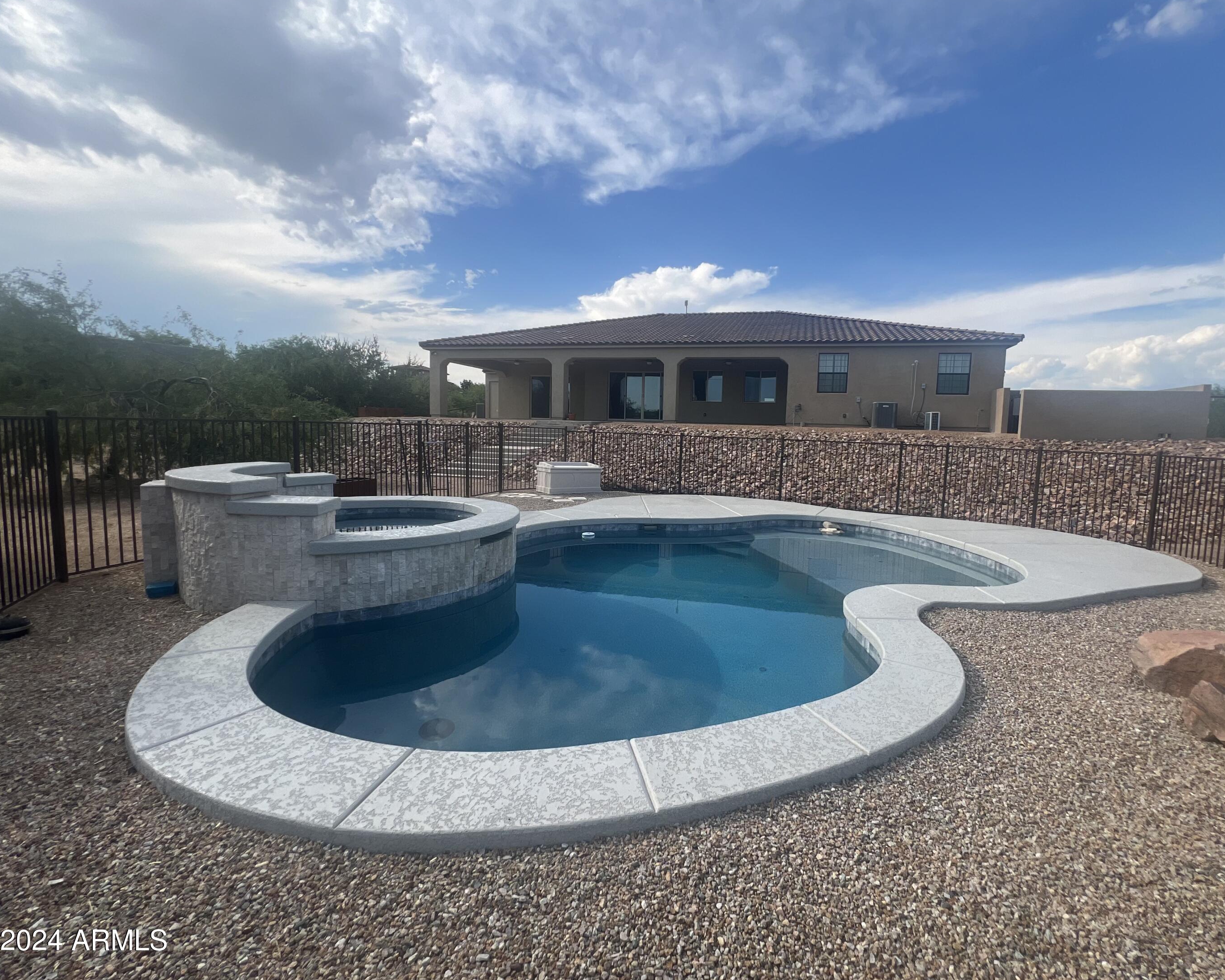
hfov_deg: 100.4
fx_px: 508
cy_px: 480
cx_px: 673
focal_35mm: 14
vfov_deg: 88.0
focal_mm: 1.57
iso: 32
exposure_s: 1/827
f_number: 1.8
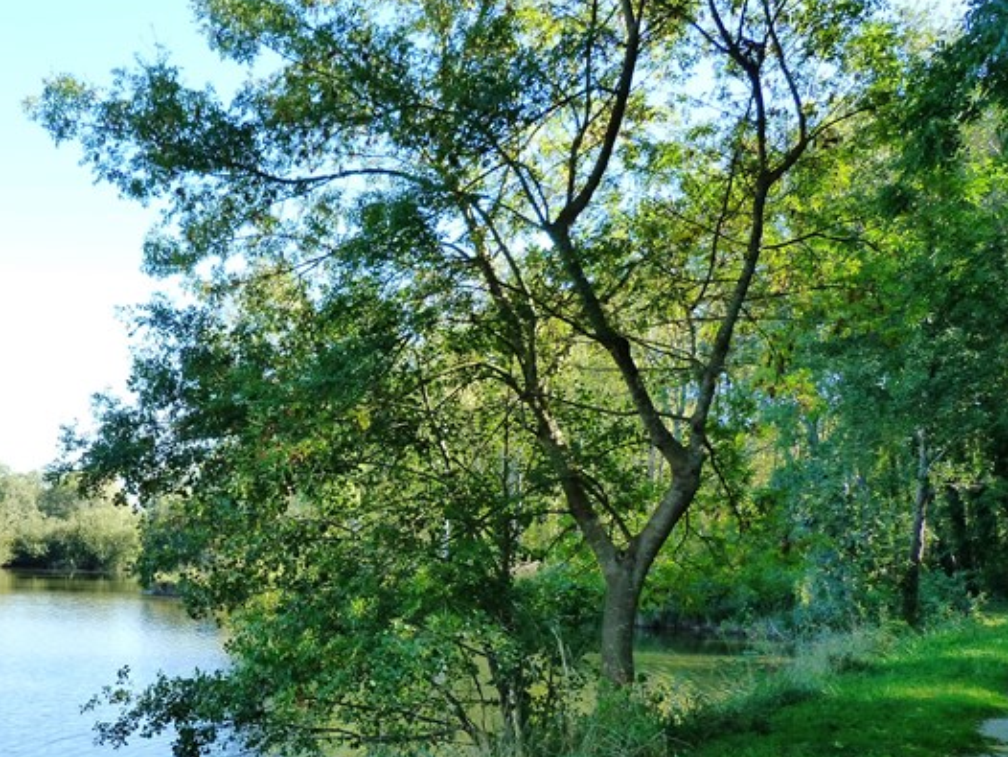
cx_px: 291
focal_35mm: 38
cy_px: 525
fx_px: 1107
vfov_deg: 37.2
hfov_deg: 47.7
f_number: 3.6
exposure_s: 1/125
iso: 200
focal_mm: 4.5
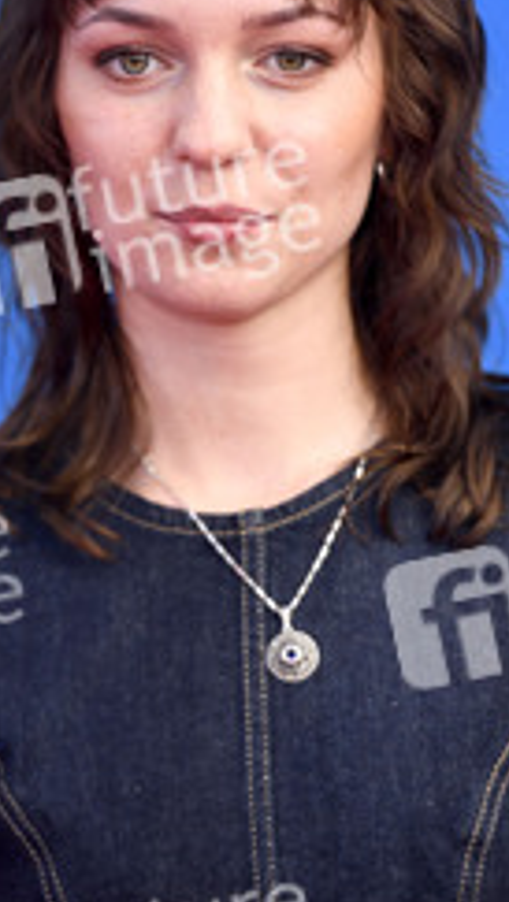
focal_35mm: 345
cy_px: 416
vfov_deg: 6.3
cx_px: 238
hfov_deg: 3.5
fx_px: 8264
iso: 640
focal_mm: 200
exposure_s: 1/800
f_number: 3.5
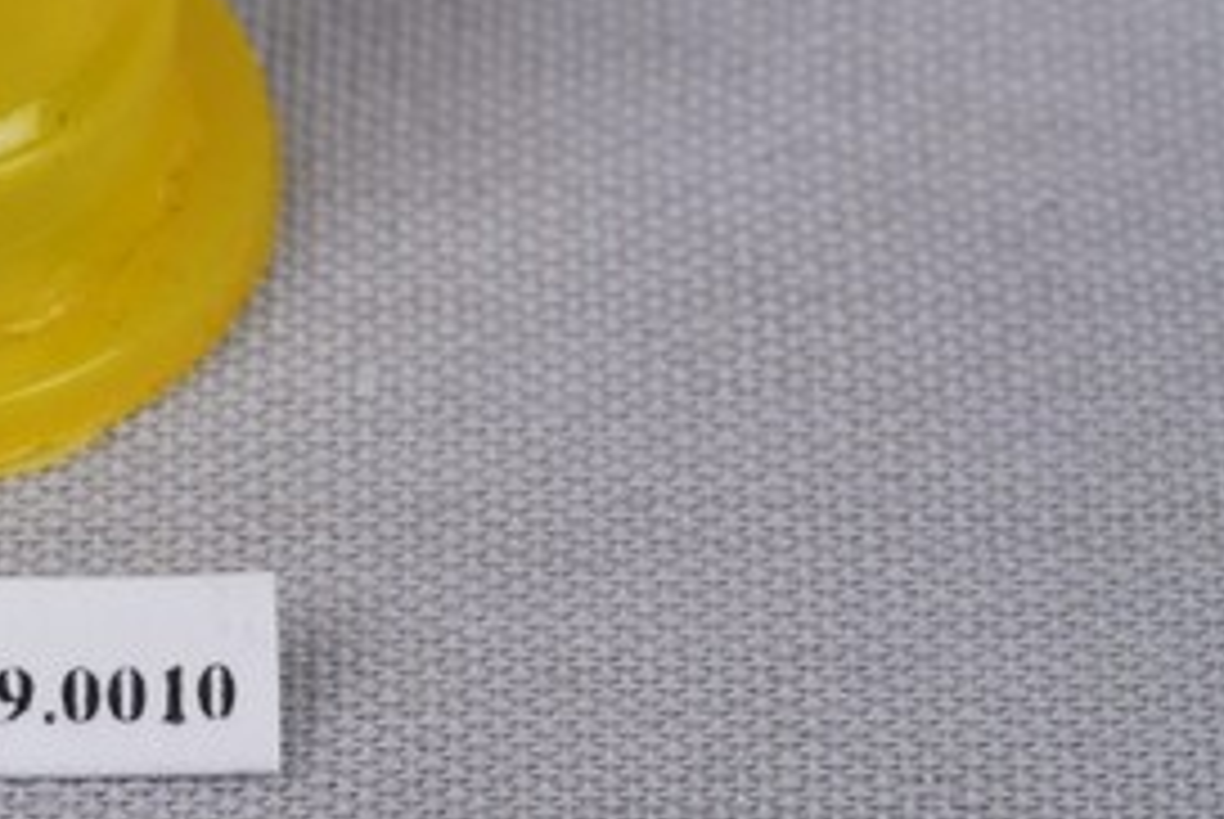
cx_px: -166
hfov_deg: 9.6
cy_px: -122
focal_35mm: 212
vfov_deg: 6.5
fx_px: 7216
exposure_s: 1/60
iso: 100
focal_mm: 60
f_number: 32
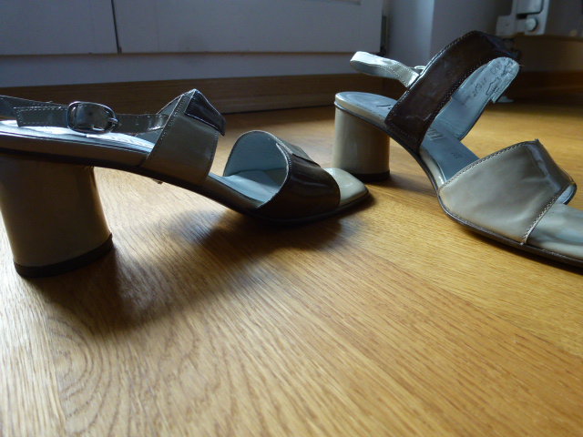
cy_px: 218
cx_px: 292
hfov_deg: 69.4
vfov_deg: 54.9
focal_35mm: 25
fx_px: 421
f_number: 3.3
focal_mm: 4.3
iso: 125
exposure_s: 1/60
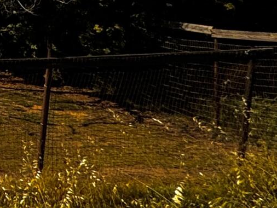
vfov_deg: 16.3
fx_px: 664
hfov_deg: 12.7
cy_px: -97
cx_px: -490
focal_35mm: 83
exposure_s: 1/2874
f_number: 2.2
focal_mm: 2.22
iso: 50
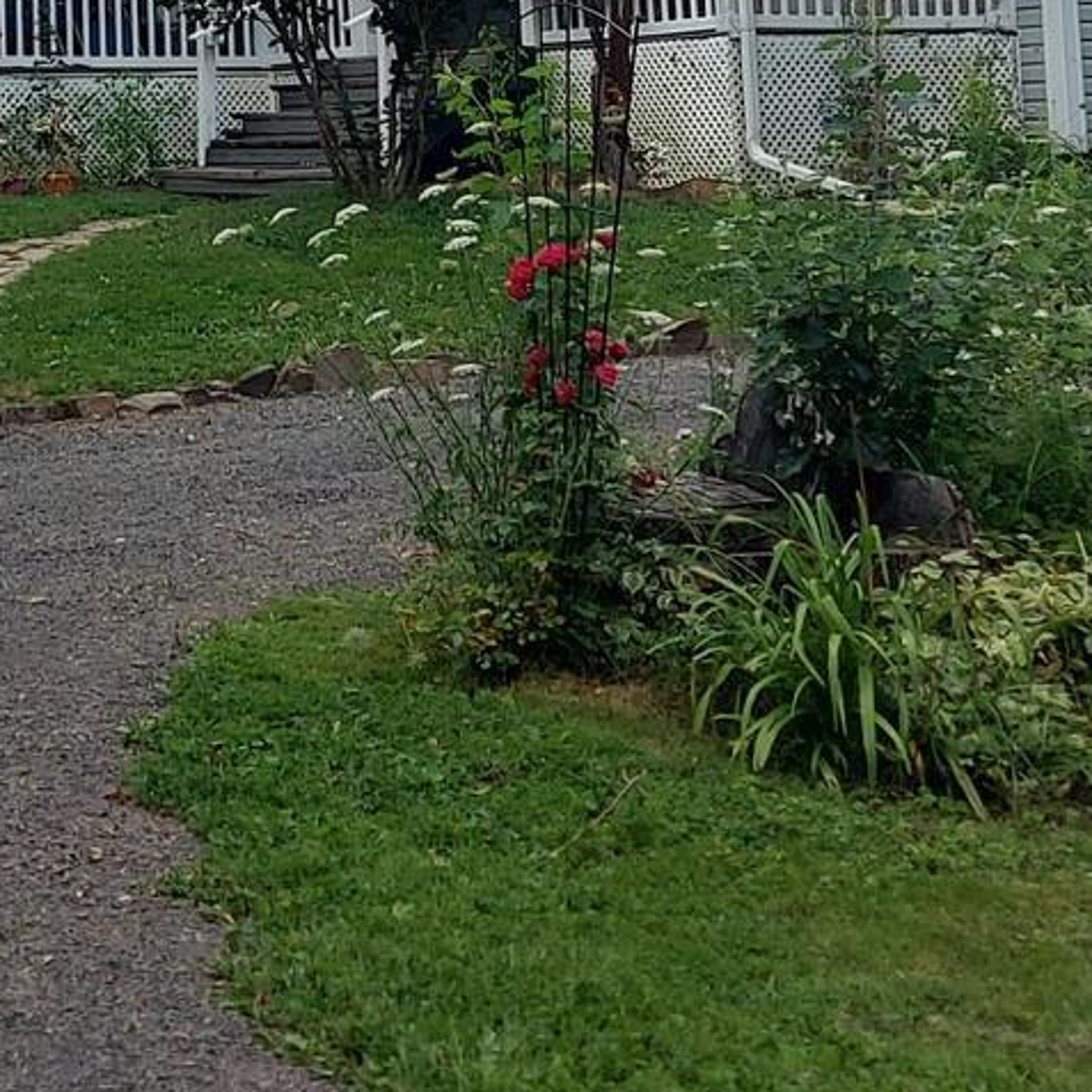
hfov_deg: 18.6
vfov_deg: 18.3
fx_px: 3248
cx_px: 14
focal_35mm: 91
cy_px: -140
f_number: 1.8
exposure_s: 1/1123
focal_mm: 5.23
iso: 32
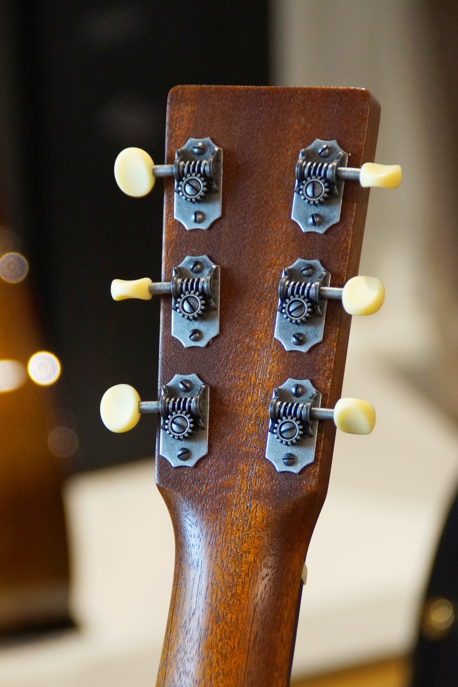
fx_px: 3864
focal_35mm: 202
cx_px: 229
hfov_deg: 6.8
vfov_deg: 10.2
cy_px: 344
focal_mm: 135
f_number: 6.3
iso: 2000
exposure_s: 1/160
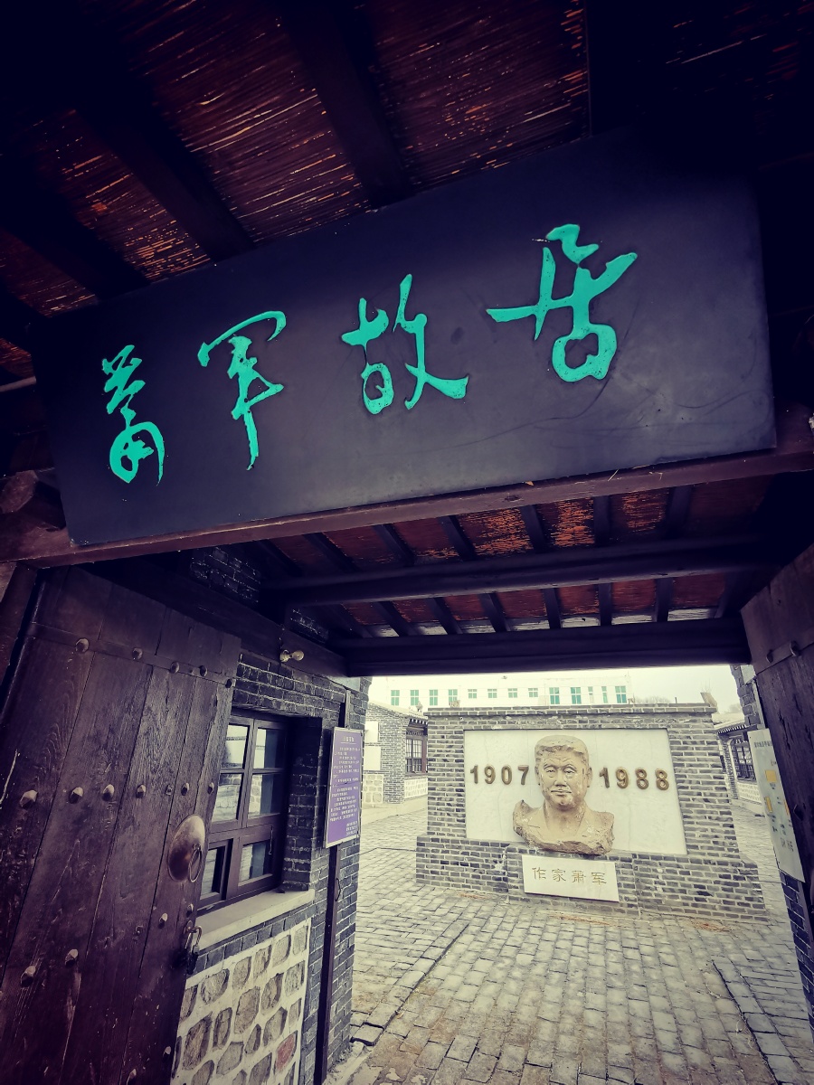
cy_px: 542
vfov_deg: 91.0
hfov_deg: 74.7
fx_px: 533
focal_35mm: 17
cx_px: 407
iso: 50
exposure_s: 1/181
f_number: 2.2
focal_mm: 2.26
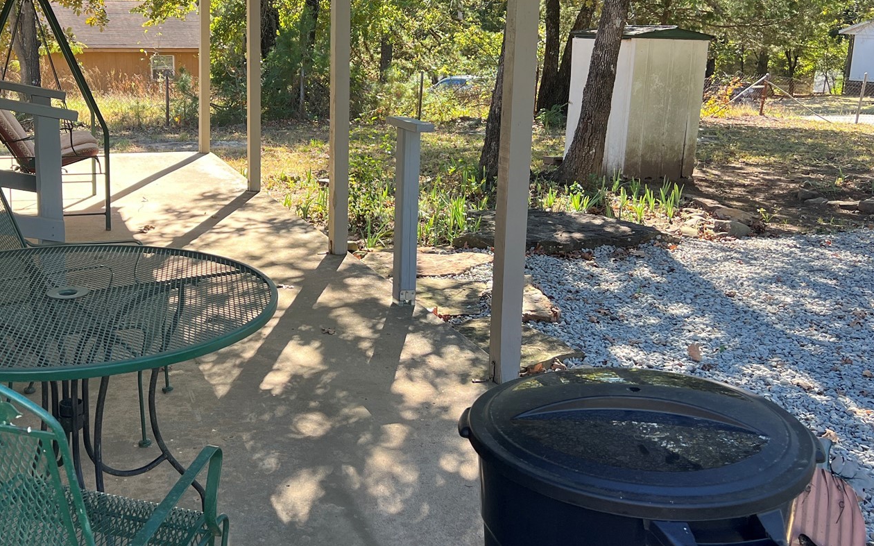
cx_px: 309
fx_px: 1000
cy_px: 199
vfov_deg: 30.4
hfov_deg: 46.6
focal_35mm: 42
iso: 50
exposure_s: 1/361
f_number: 1.5
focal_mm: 5.7
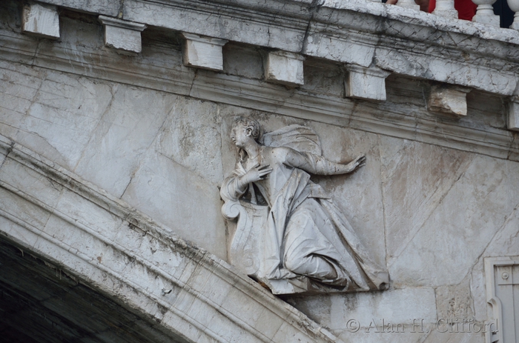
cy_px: 172
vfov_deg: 4.6
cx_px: 260
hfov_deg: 6.9
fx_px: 4314
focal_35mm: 300
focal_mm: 200
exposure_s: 1/160
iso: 640
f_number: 5.6
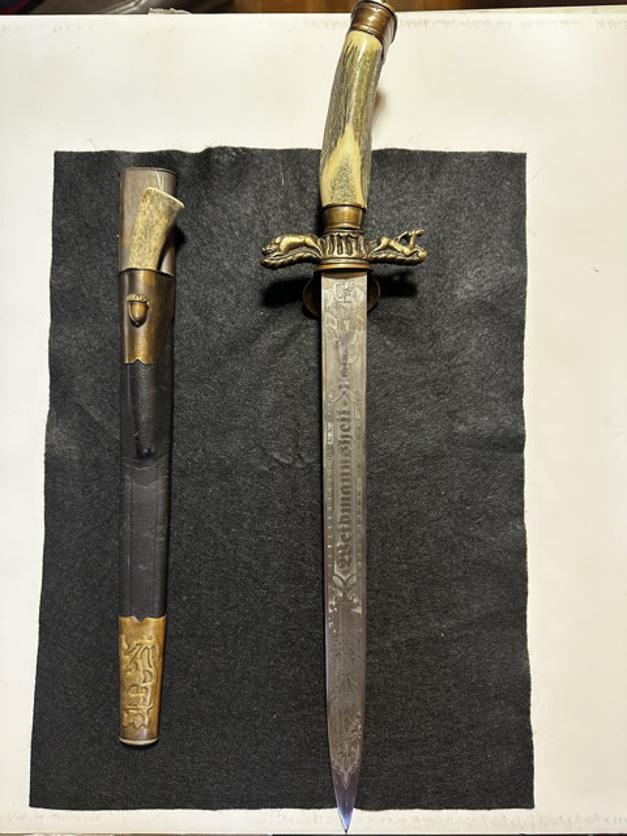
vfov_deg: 71.6
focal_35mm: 24
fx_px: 580
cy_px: 418
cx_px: 314
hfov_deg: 56.8
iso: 320
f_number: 1.78
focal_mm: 6.86
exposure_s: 1/50
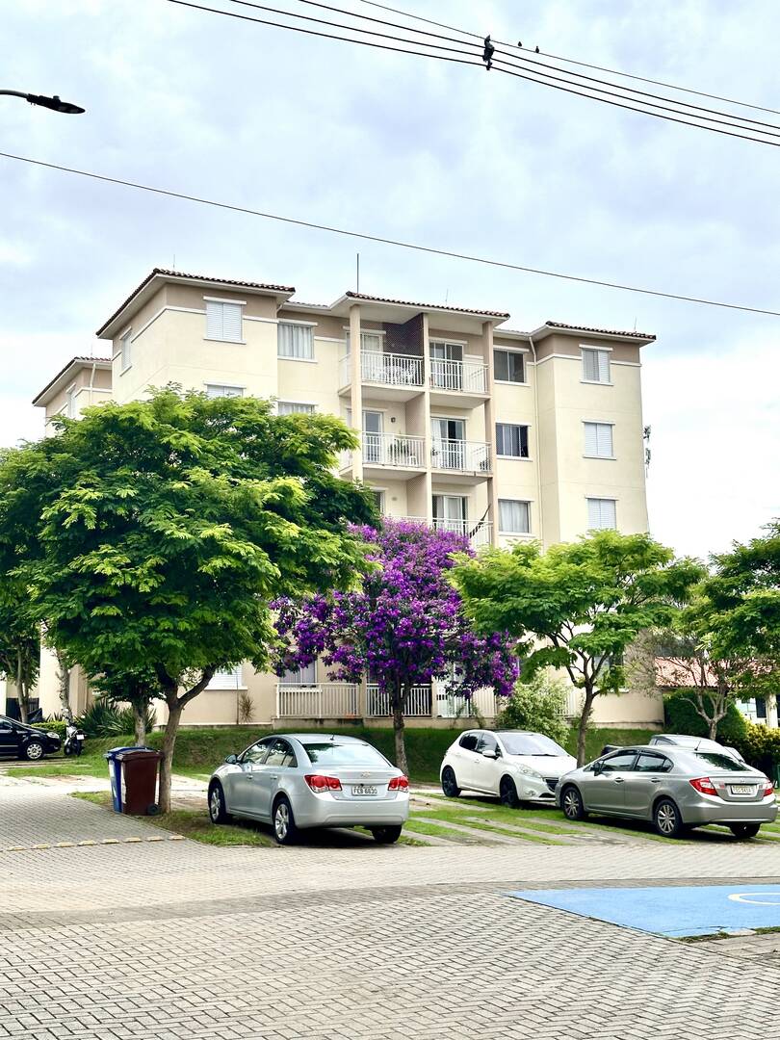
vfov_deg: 39.7
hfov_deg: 30.3
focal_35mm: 48
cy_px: 520
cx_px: 390
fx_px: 1442
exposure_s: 1/2358
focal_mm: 6.86
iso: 64
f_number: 1.78
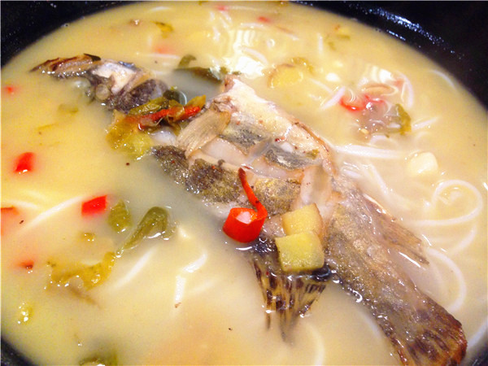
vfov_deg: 42.9
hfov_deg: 55.4
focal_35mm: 33
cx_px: 244
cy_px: 183
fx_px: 465
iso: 200
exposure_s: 1/20
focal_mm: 4.12
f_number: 2.4
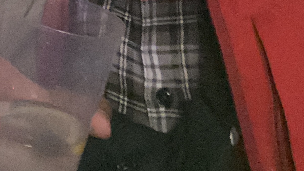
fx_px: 661
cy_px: -127
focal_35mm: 82
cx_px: -77
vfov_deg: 13.4
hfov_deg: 23.3
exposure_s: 1/16
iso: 1000
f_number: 2.2
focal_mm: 2.71
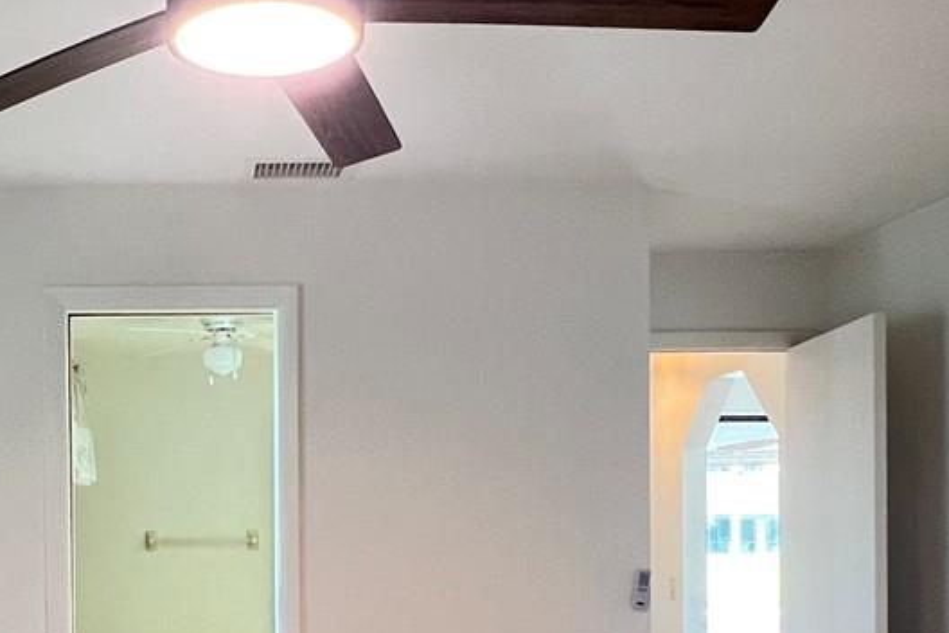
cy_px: 529
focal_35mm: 41
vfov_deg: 31.6
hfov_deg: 45.7
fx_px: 1081
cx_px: 230
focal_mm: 1.57
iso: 320
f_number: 1.8
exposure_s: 1/60
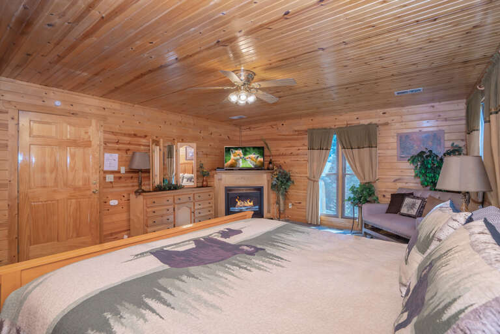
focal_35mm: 16
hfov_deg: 96.7
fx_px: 222
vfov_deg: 73.7
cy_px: 167
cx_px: 250
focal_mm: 16
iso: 200
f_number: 7.1
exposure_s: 1/50
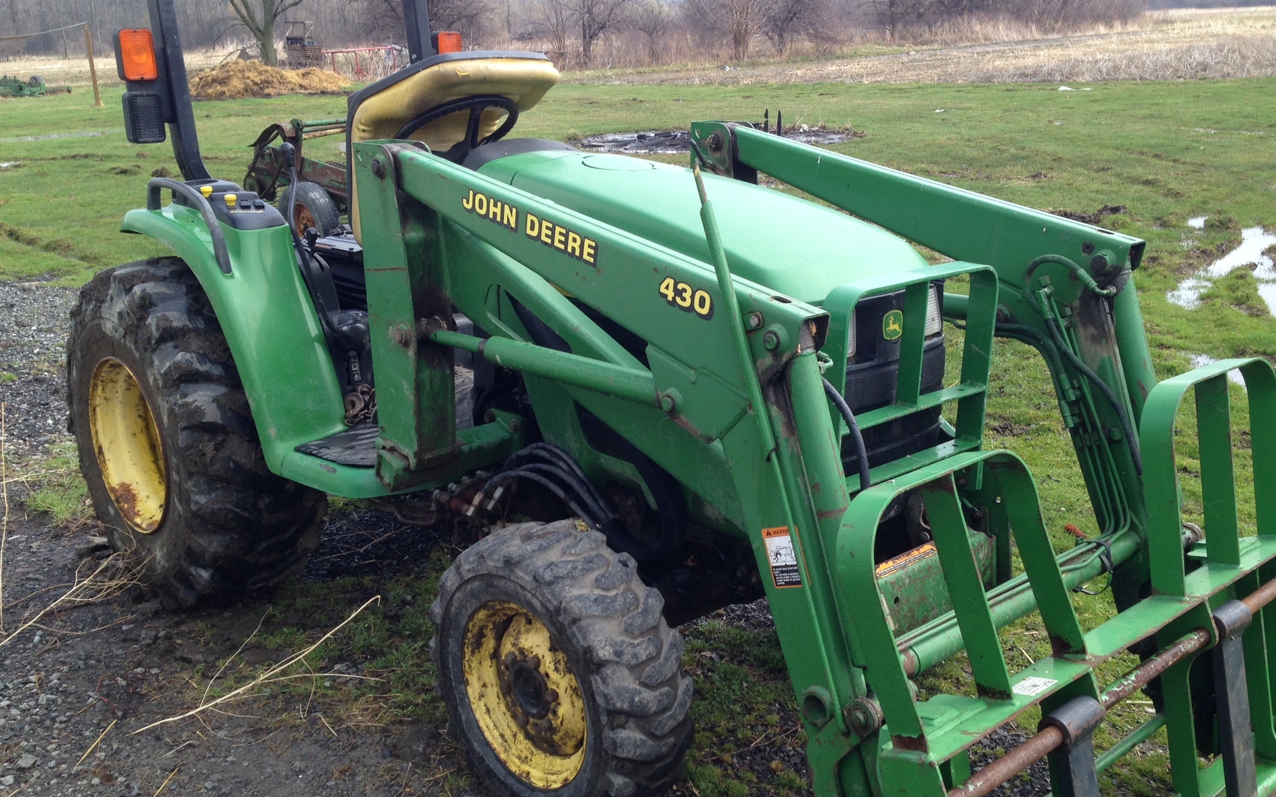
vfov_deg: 33.6
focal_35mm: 38
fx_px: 1321
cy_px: 426
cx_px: 659
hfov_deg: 51.5
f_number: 2.4
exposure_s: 1/352
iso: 50
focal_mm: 4.12
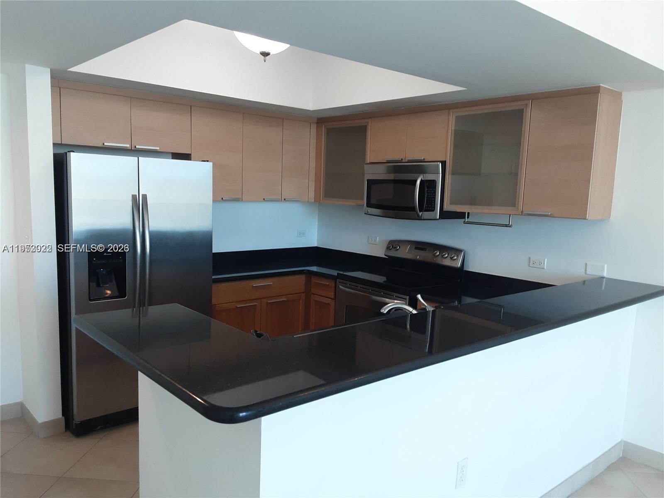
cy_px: 249
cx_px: 332
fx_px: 518
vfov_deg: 51.4
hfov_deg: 65.3
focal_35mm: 27
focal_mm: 2.91
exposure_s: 1/40
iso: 64
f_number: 1.9
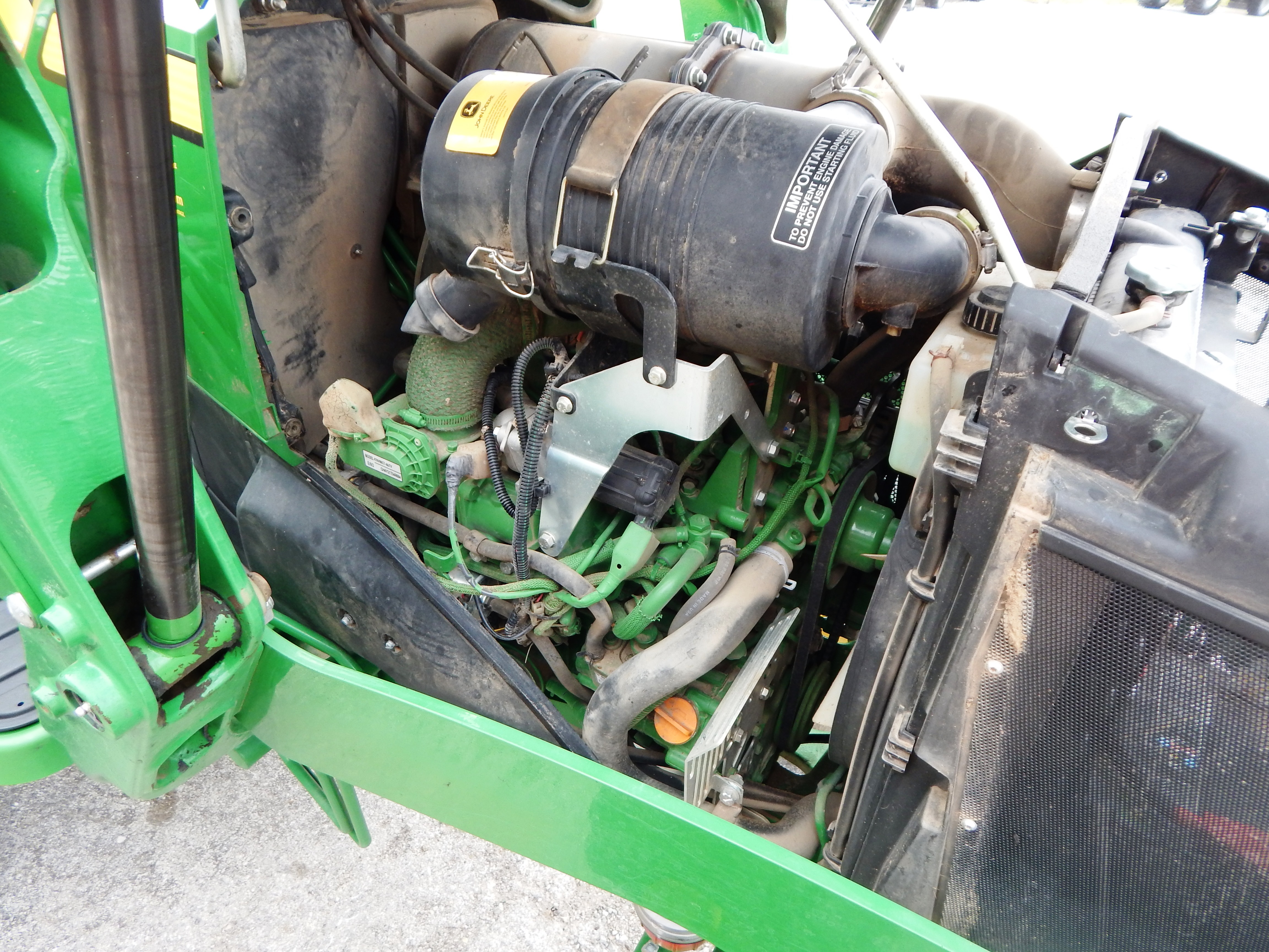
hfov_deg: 76.4
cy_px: 476
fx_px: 807
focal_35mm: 22
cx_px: 634
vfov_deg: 61.1
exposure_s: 1/125
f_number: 3
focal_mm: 4
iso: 125
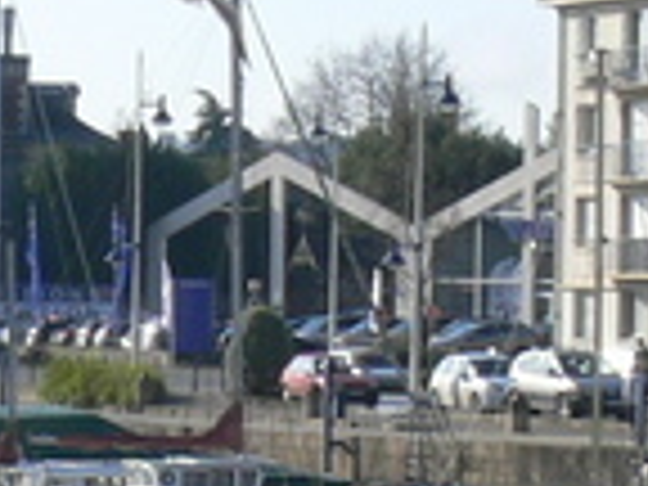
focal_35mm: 249
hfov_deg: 7.9
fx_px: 4661
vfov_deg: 5.9
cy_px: 616
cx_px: -86
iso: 80
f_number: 5.6
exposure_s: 1/200
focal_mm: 7.4
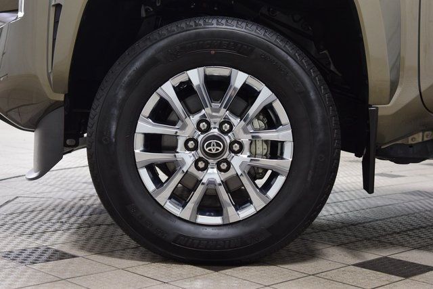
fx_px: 758
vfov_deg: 21.6
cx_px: 216
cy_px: 144
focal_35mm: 63
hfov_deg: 31.9
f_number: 4.5
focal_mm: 42
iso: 1600
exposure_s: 1/60
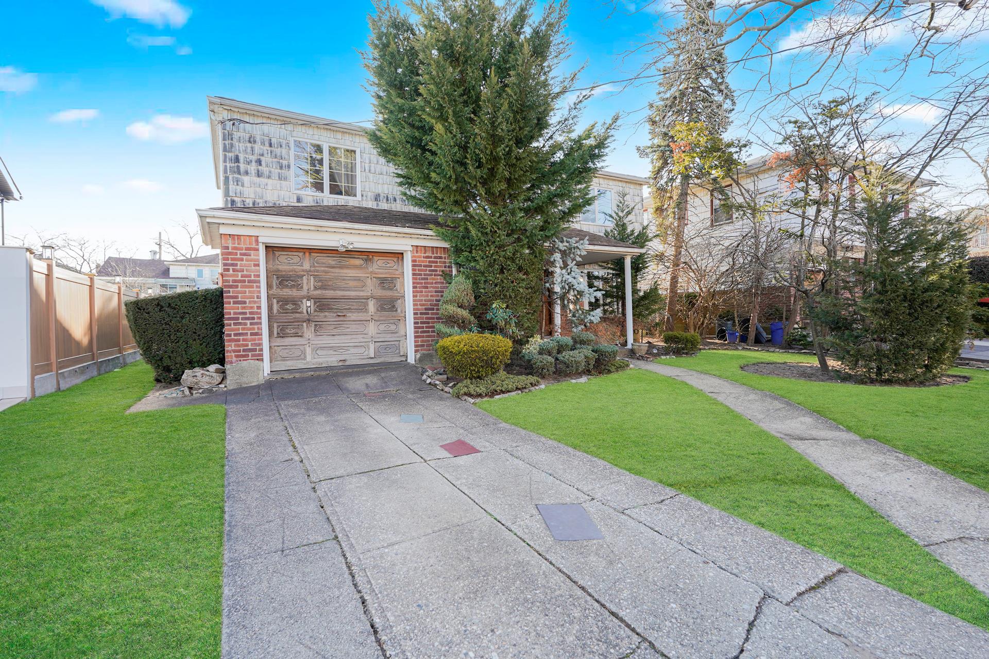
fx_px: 440
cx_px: 494
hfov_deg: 96.7
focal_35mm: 16
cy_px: 330
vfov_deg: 73.7
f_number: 4.5
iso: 100
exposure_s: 1/80
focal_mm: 16
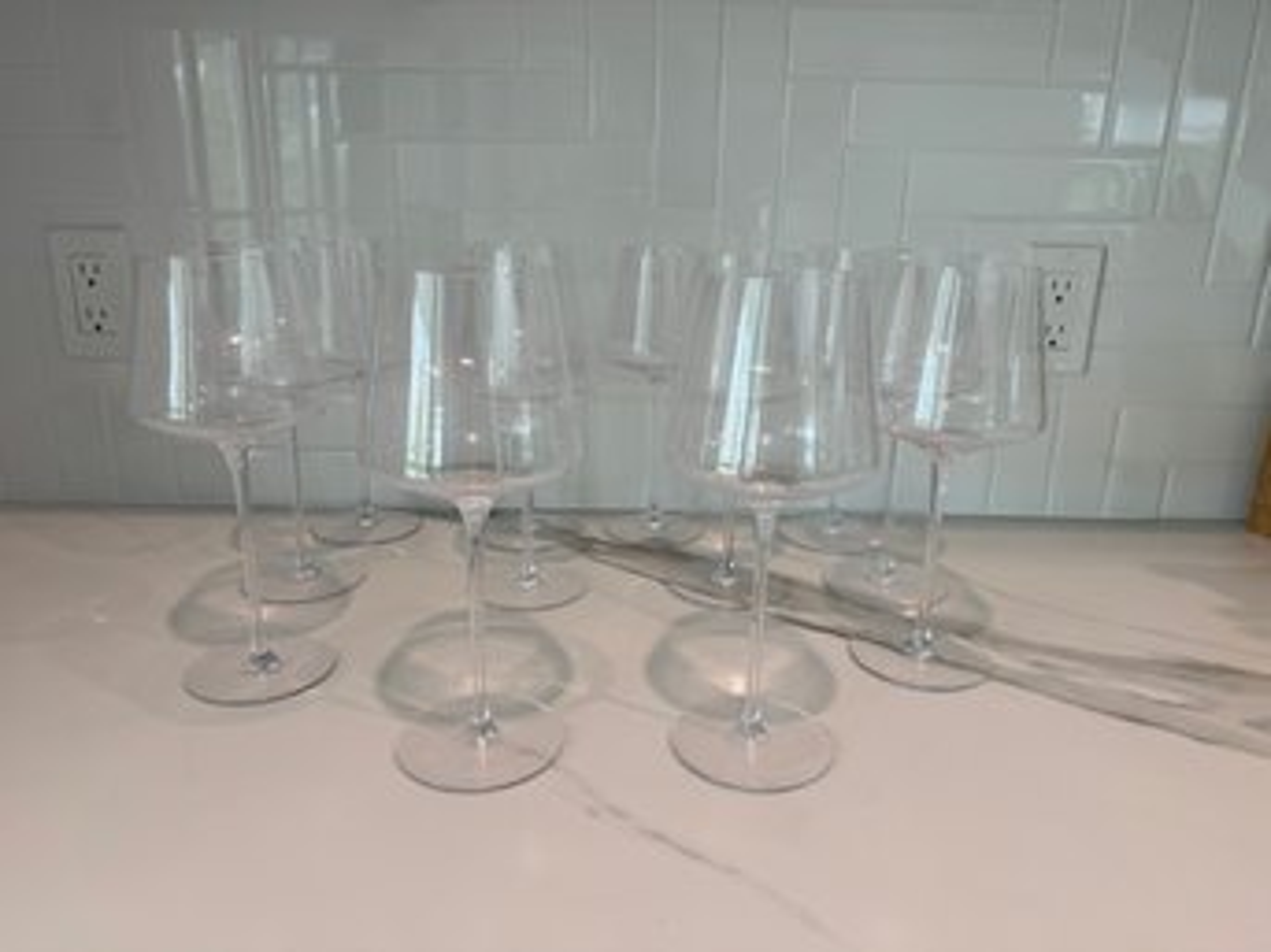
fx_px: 881
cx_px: 636
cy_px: 476
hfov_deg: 71.6
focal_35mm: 24
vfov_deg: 56.8
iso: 80
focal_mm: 6.86
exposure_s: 1/120
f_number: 1.78
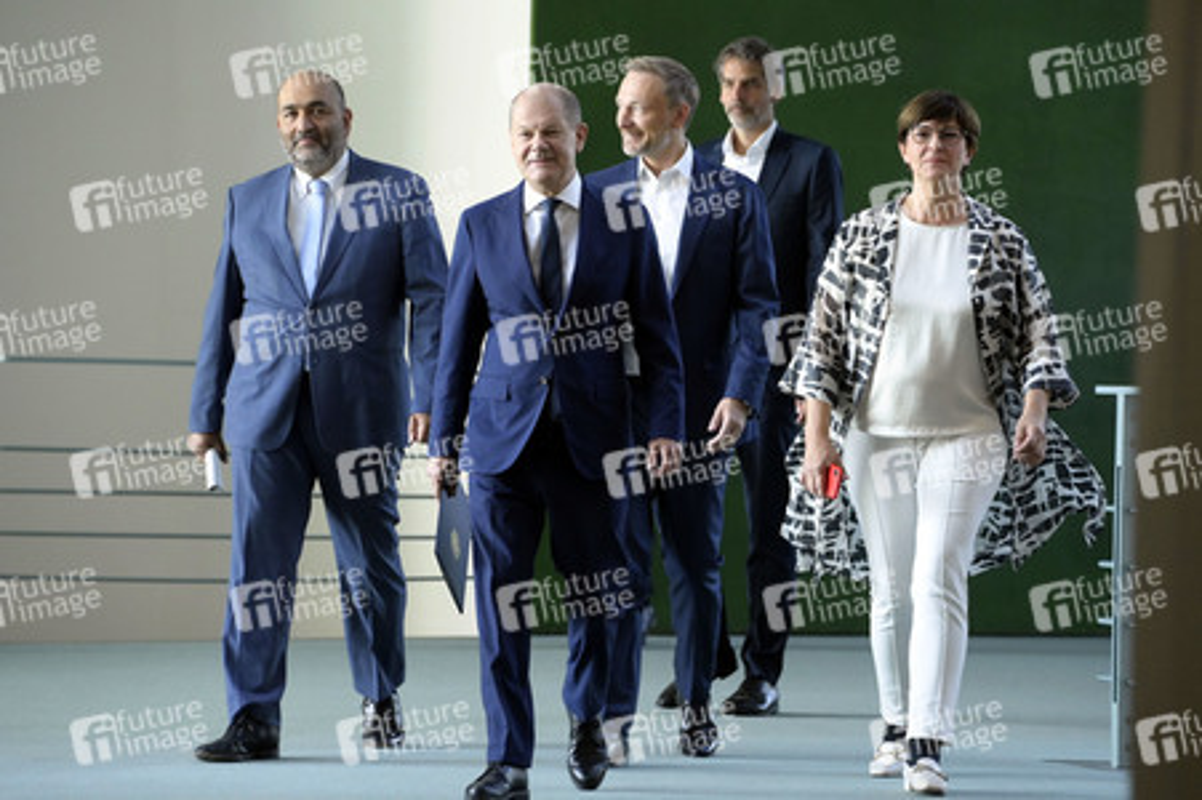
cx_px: 601
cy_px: 400
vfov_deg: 8.1
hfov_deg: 12.1
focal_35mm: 170
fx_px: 5672
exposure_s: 1/320
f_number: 5.6
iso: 8000
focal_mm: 170
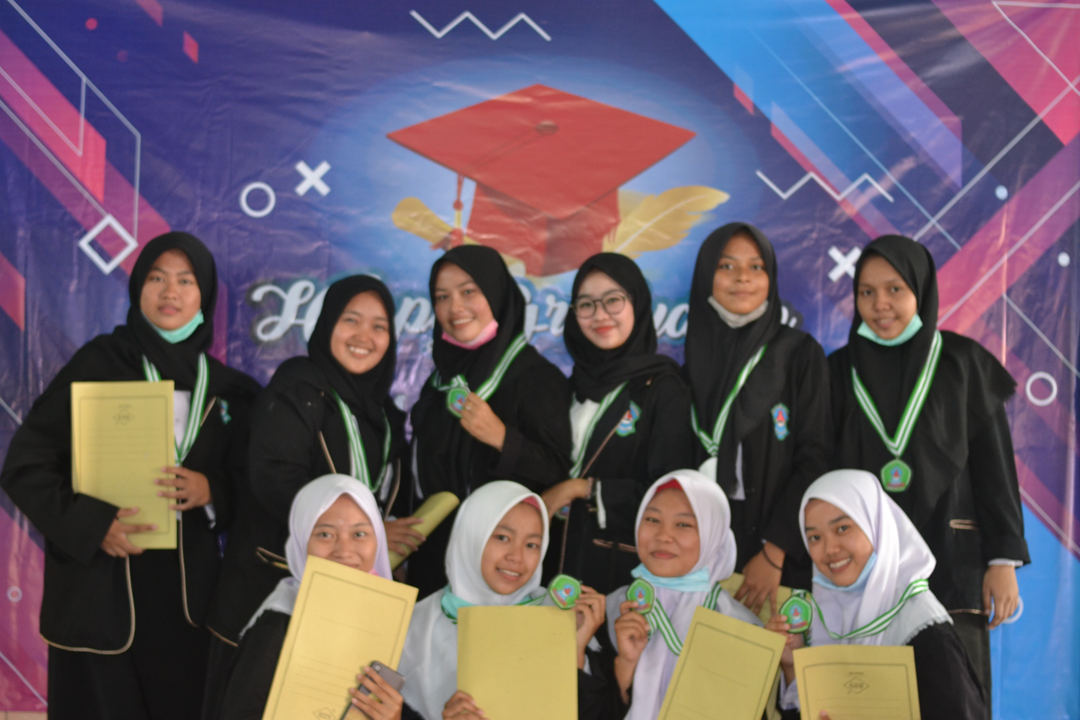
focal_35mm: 54
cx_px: 539
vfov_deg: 25.3
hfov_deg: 37.2
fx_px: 1605
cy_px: 367
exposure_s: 1/60
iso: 800
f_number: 2
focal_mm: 35
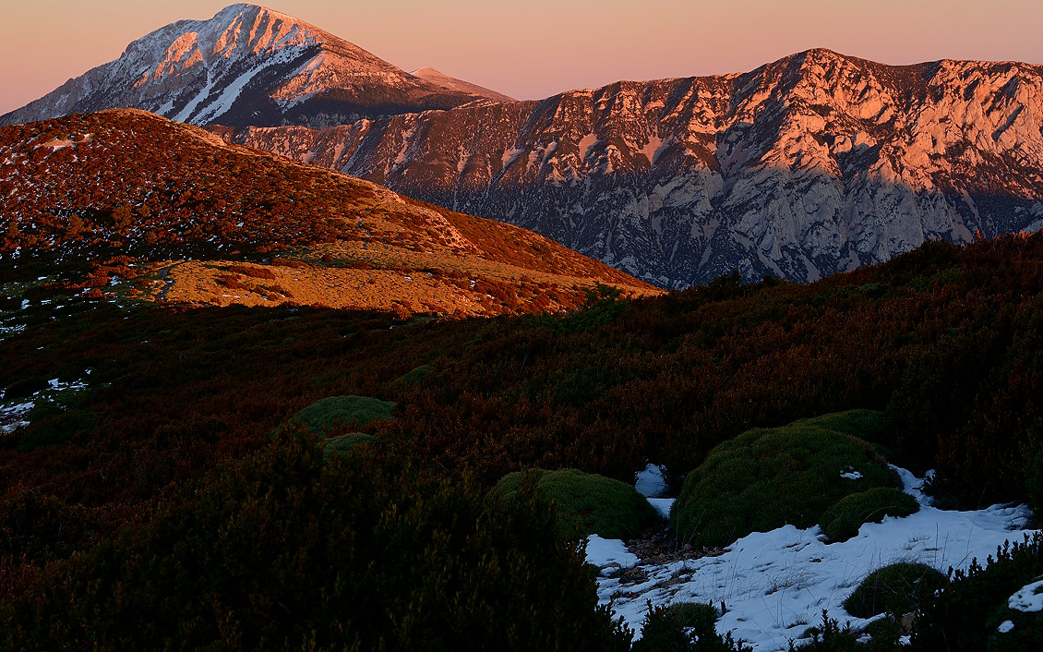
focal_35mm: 81
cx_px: 515
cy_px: 342
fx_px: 2302
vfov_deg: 16.1
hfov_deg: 25.5
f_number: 10
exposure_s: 1/30
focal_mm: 50
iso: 200
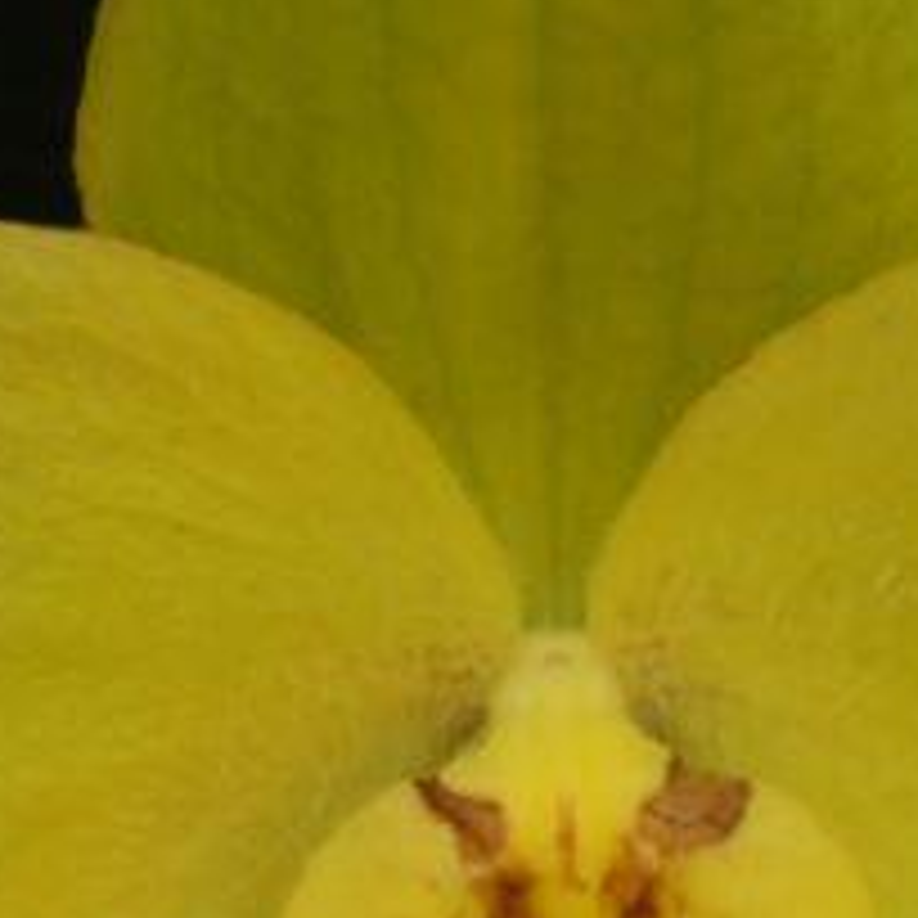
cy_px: 853
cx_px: 544
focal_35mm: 384
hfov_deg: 4.6
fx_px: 11521
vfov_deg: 4.6
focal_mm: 90
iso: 500
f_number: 22
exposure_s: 1/13
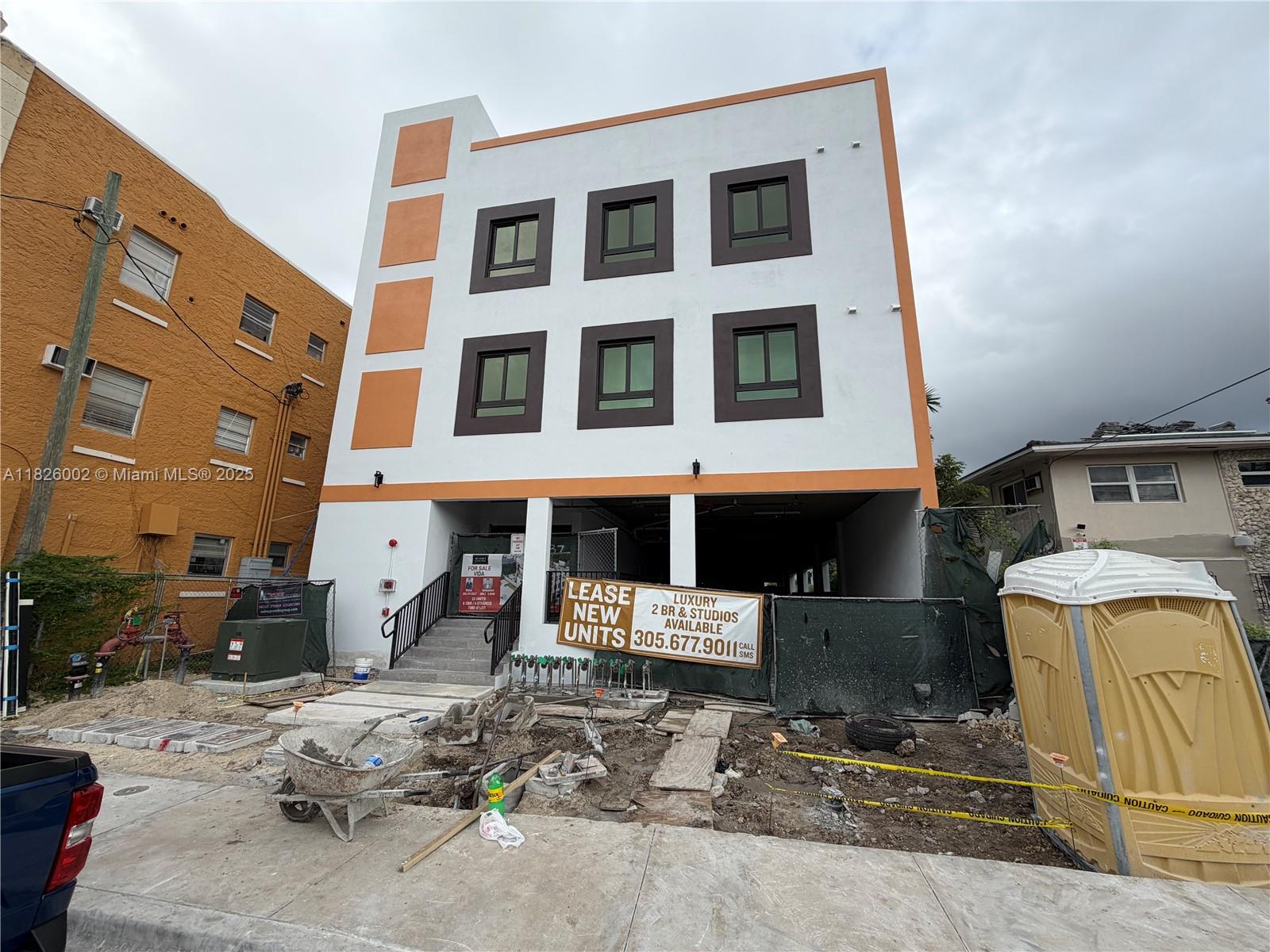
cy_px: 476
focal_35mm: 14
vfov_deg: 85.7
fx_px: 514
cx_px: 635
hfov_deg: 102.1
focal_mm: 2.22
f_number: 2.2
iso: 25
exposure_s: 1/770
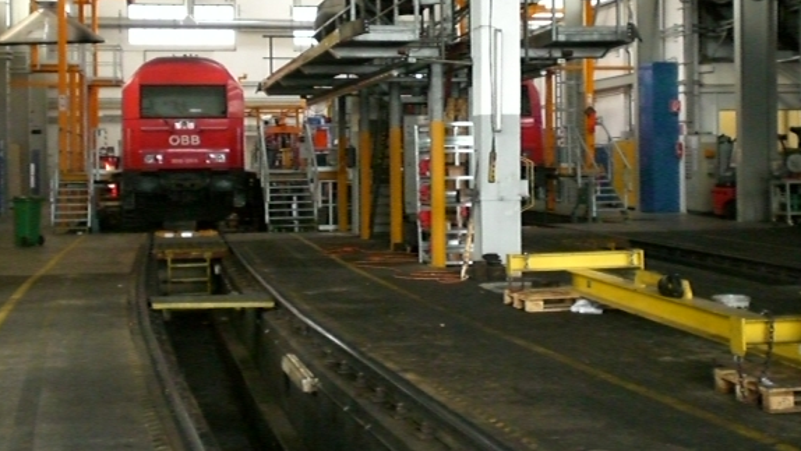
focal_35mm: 62
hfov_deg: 33.8
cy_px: 147
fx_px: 1317
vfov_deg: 19.4
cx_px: 424
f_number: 3.6
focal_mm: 8.44
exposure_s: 1/125
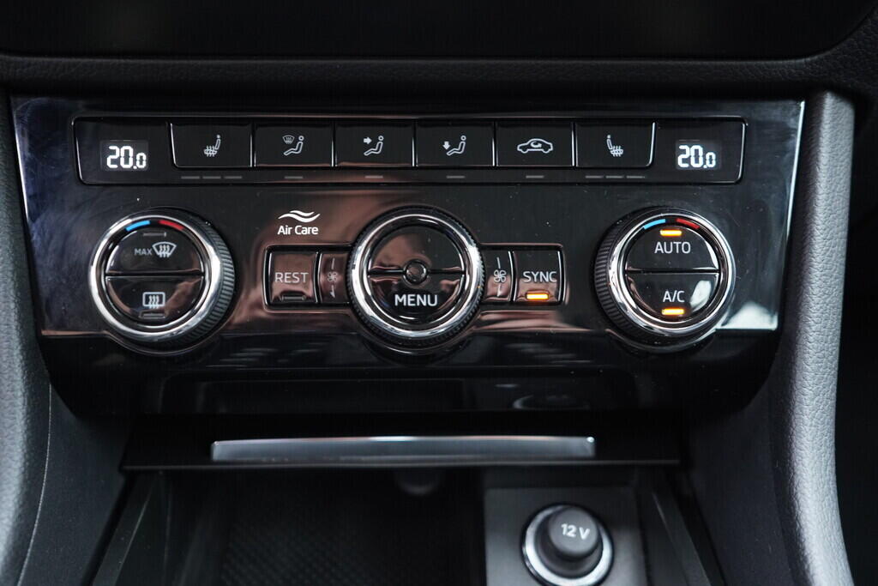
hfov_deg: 53.1
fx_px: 878
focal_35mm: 36
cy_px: 293
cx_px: 439
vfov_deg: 36.9
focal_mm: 24
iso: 1600
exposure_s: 1/40
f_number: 2.8
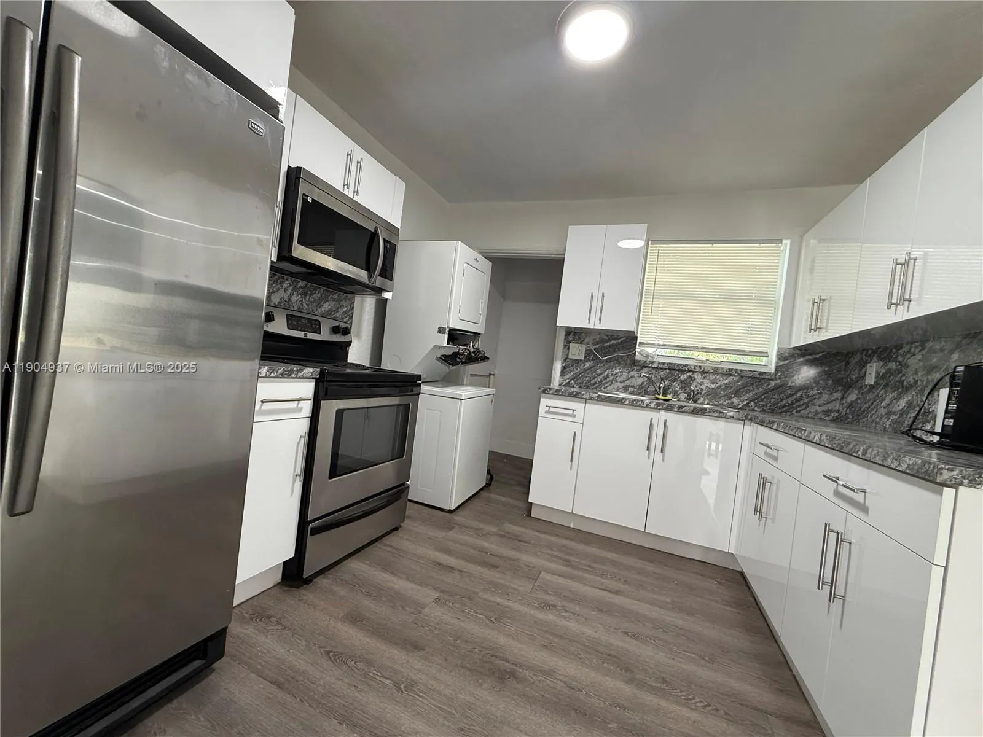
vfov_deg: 85.7
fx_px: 398
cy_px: 368
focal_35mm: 14
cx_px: 492
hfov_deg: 102.1
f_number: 2.2
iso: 200
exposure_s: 1/60
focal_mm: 2.22
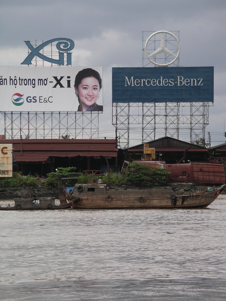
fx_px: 1628
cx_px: 113
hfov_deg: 7.9
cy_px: 150
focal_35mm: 187
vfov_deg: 10.6
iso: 64
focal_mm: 39
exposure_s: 1/400
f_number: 5
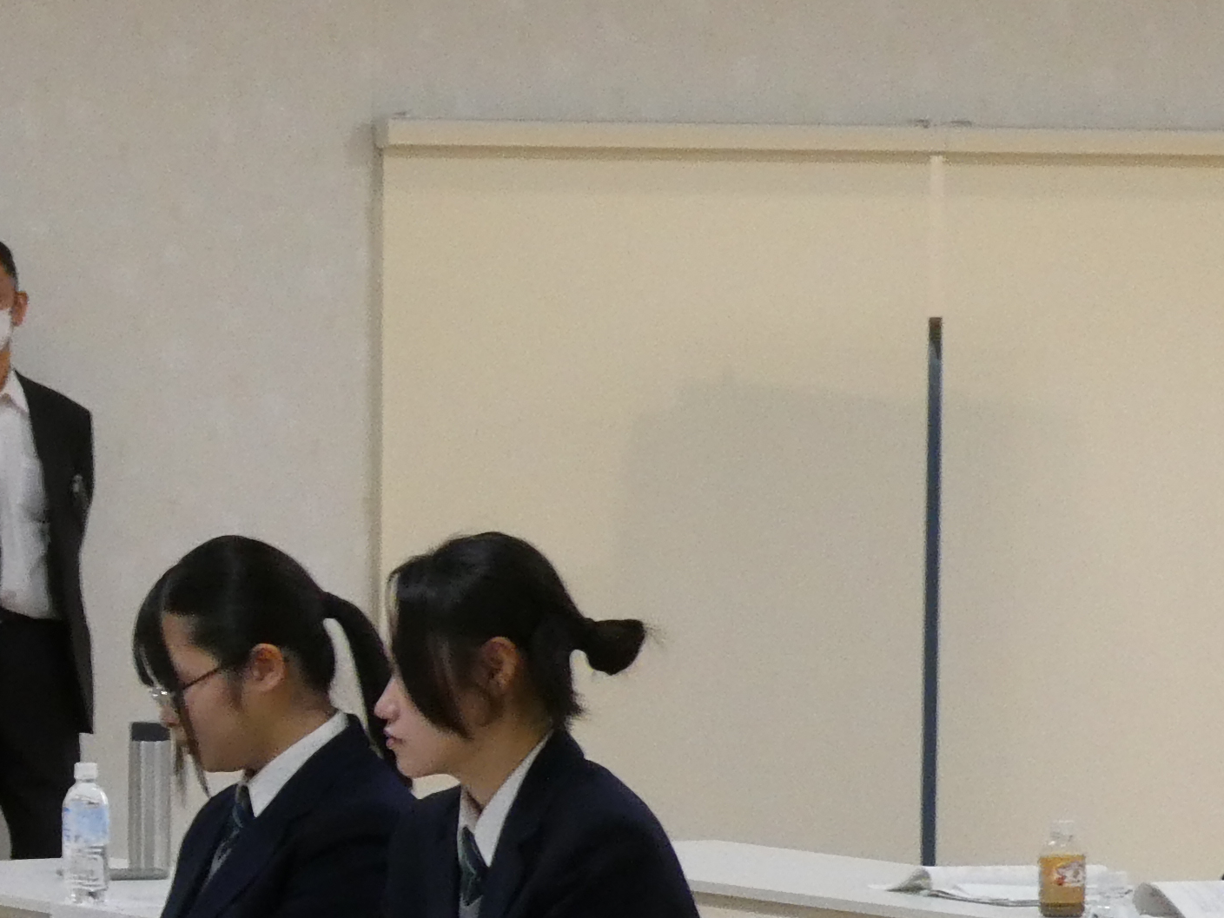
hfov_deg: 10.4
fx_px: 6507
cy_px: 1055
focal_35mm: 184
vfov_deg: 8.0
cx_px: -519
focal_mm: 9
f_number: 4.1
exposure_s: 1/80
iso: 320
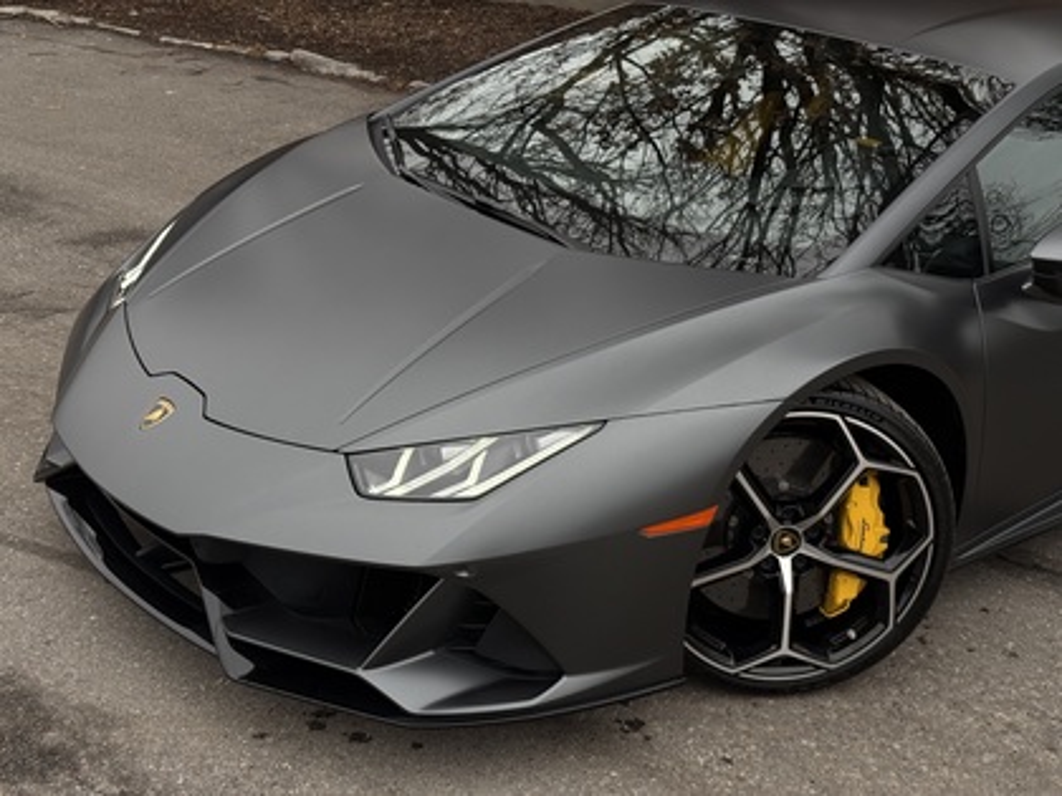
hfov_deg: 39.7
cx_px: 531
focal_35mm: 48
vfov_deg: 30.3
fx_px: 1473
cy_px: 398
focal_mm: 6.76
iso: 64
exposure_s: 1/906
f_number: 1.78
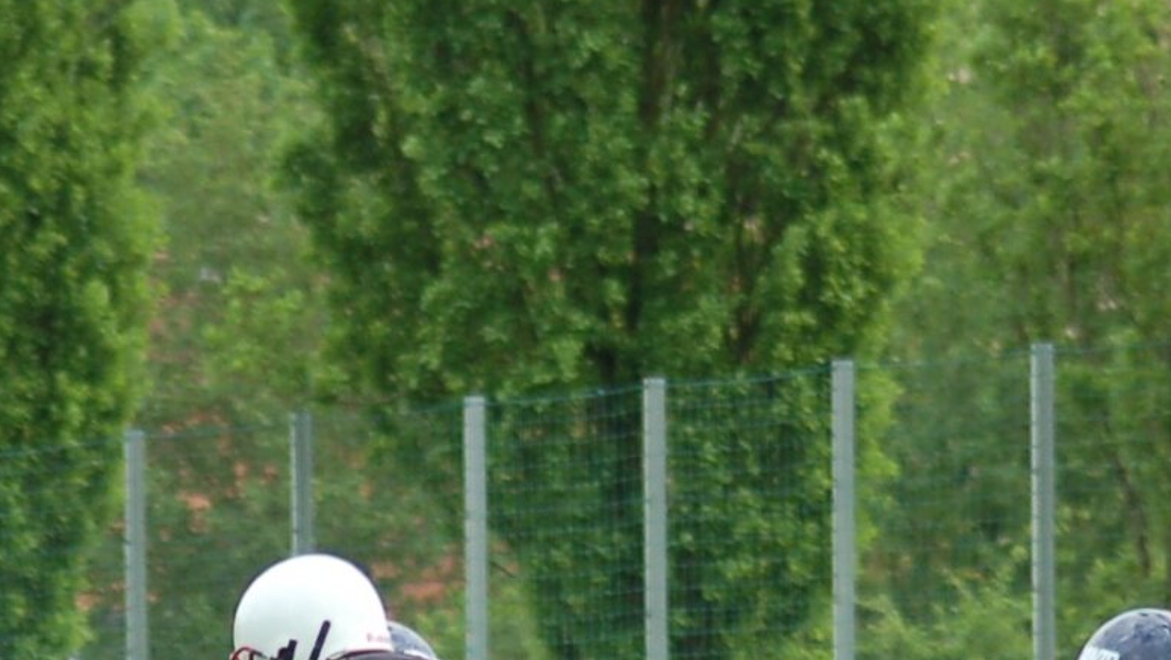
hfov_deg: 3.6
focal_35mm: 601
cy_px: 967
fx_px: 18683
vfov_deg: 2.0
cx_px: 519
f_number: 4.5
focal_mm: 135
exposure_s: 1/800
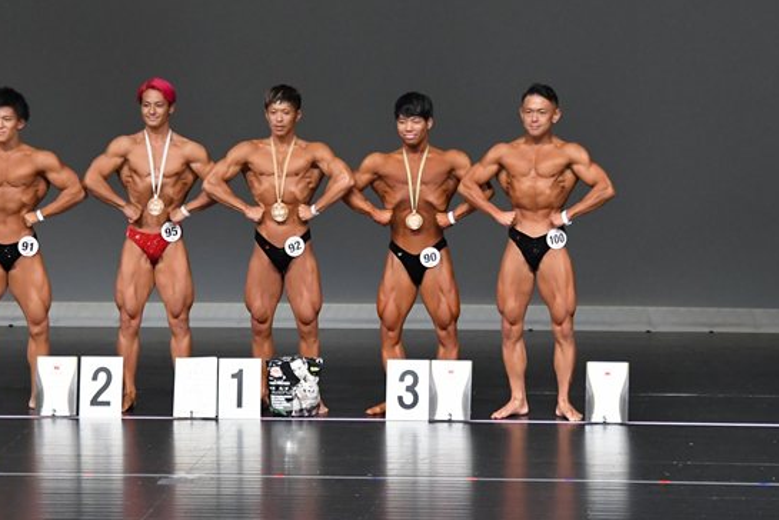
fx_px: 6213
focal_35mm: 287
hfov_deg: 7.2
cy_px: 206
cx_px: 288
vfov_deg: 4.8
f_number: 5.6
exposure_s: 1/400
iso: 5000
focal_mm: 135
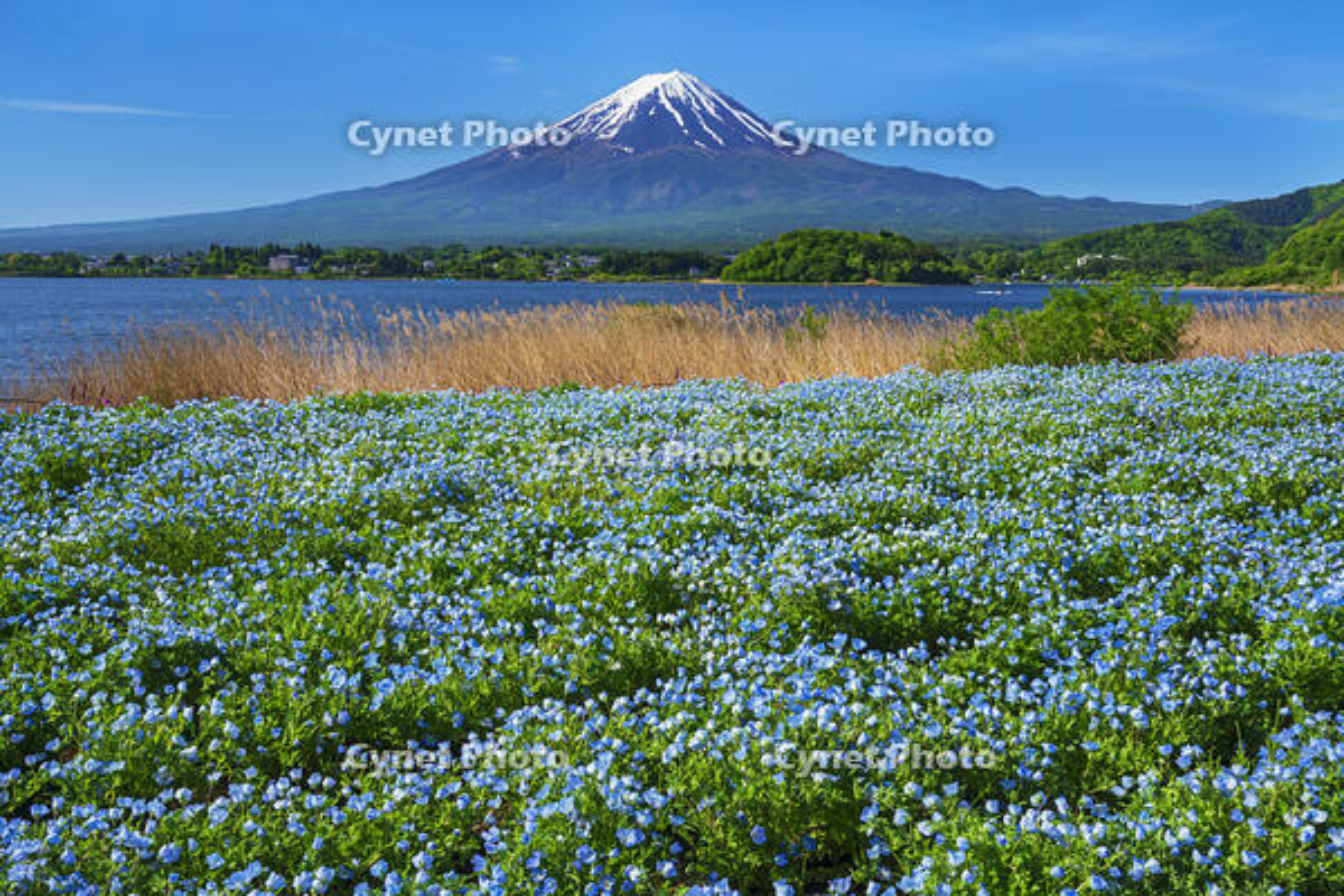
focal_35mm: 32
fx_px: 1195
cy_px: 448
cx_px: 672
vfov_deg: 41.1
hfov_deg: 58.7
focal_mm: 32
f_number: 16
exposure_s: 1/30
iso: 160
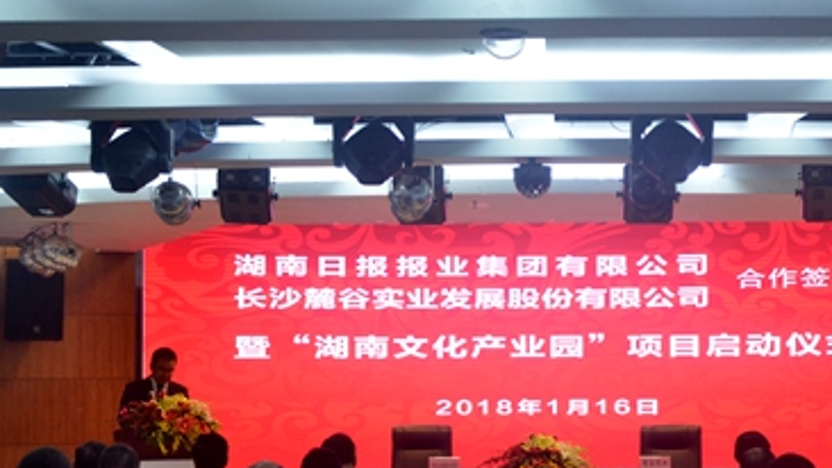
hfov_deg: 23.6
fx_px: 1986
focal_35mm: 90
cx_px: 525
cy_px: 319
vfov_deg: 13.4
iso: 1600
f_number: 4.8
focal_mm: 42
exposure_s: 1/160
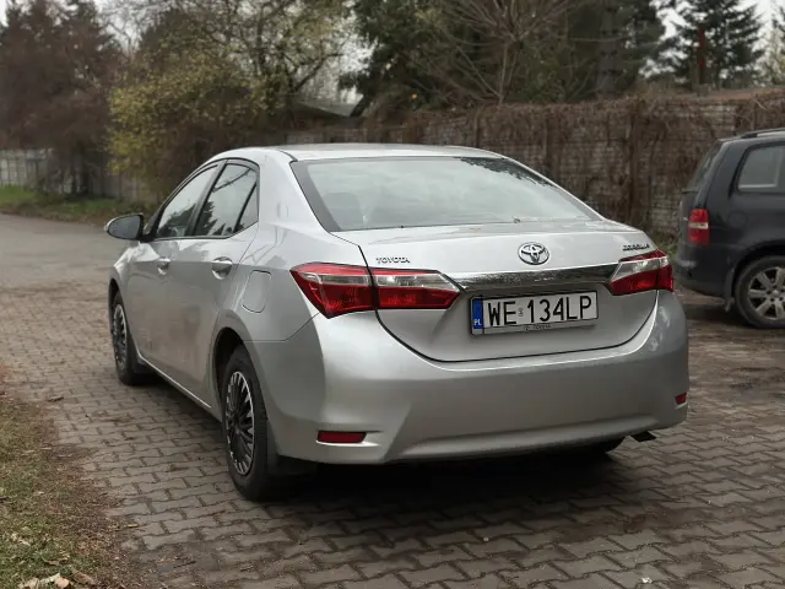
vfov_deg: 30.3
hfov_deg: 39.7
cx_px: 392
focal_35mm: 48
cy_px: 294
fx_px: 1089
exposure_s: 1/1751
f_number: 1.78
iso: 80
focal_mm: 6.86
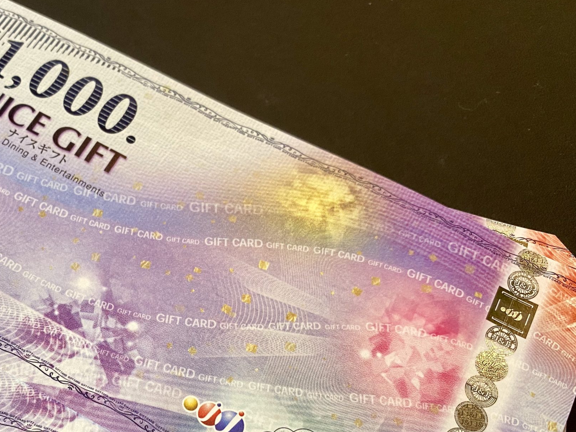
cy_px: 310
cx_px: 143
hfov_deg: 44.2
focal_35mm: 41
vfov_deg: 34.6
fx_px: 682
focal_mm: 4.25
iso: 125
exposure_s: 1/50
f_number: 1.8
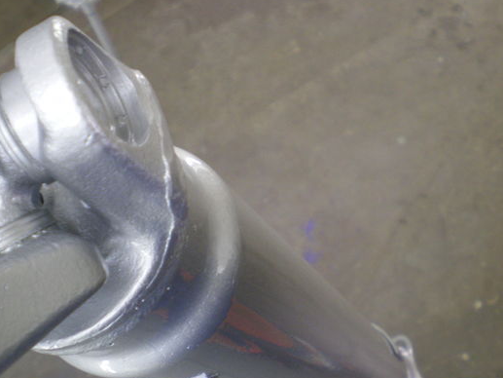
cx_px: 215
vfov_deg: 30.9
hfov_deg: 40.3
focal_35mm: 47
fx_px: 683
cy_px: 206
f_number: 3.1
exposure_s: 1/30
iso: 200
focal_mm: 6.3
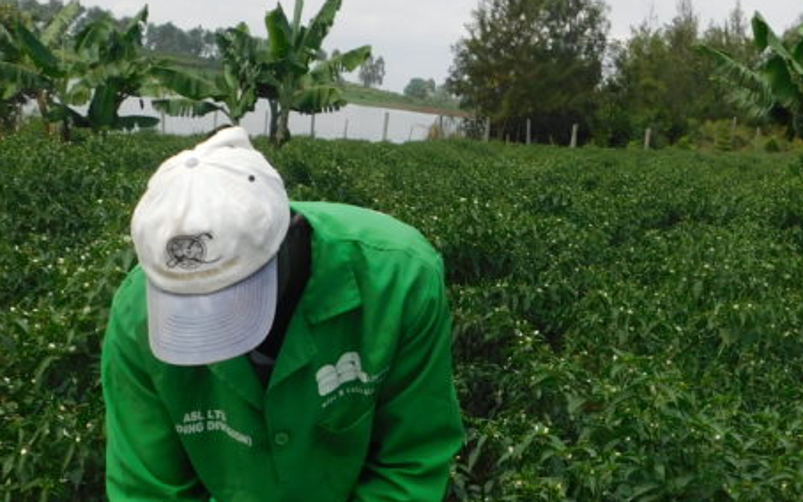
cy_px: 230
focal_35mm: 55
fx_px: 1204
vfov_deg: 23.6
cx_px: 488
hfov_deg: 36.7
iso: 125
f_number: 6
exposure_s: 1/400
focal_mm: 4
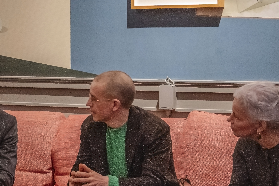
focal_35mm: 153
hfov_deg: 13.2
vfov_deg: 9.0
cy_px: 135
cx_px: -21
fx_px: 1186
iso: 32000
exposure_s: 1/250
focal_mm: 70
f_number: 7.1
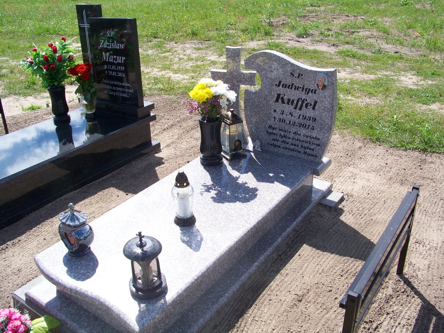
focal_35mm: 33
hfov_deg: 55.4
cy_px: 166
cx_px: 222
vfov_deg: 42.9
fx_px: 423
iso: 64
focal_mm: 5.85
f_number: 5.6
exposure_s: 1/250
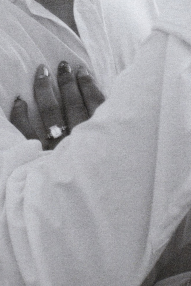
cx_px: 97
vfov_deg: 8.0
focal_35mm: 251
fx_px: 1997
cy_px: -155
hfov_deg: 5.5
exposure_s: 1/125
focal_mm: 40.7
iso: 2500
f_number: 4
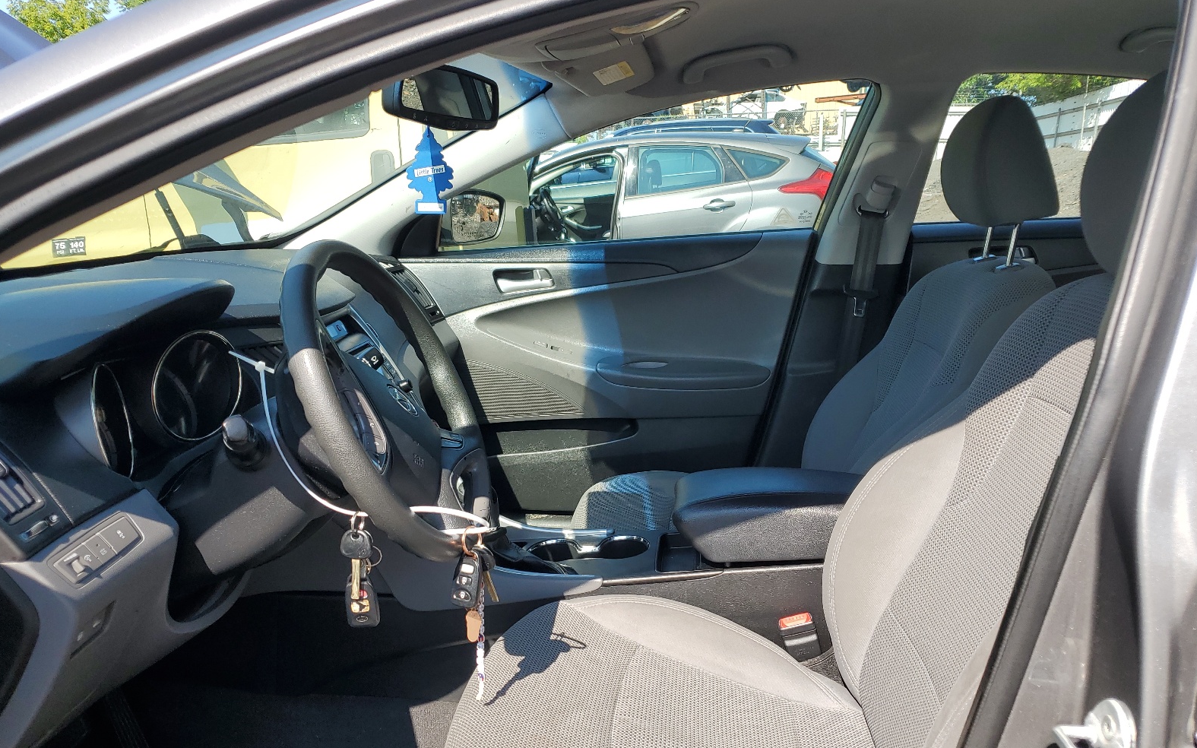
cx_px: 594
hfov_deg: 66.5
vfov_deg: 44.3
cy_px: 441
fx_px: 913
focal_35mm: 28
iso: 50
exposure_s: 1/1000
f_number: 1.5
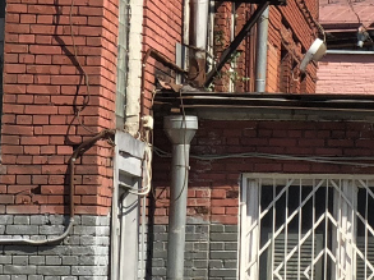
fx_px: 2493
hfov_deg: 8.2
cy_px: 74
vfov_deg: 6.4
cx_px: 739
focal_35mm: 231
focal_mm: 6
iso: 16
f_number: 2.4
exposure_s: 1/906
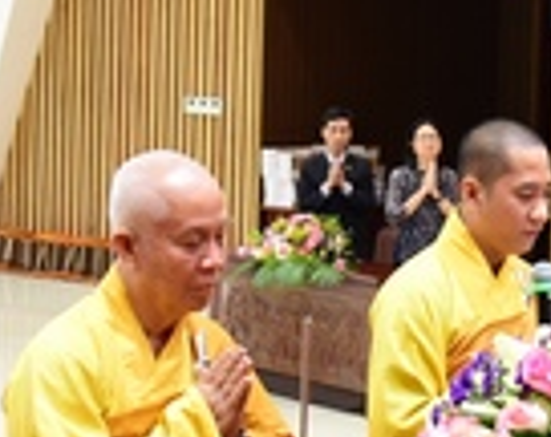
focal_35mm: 153
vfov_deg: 10.0
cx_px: 592
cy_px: 162
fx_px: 2488
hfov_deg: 12.4
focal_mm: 34
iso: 1000
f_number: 4
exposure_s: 1/30
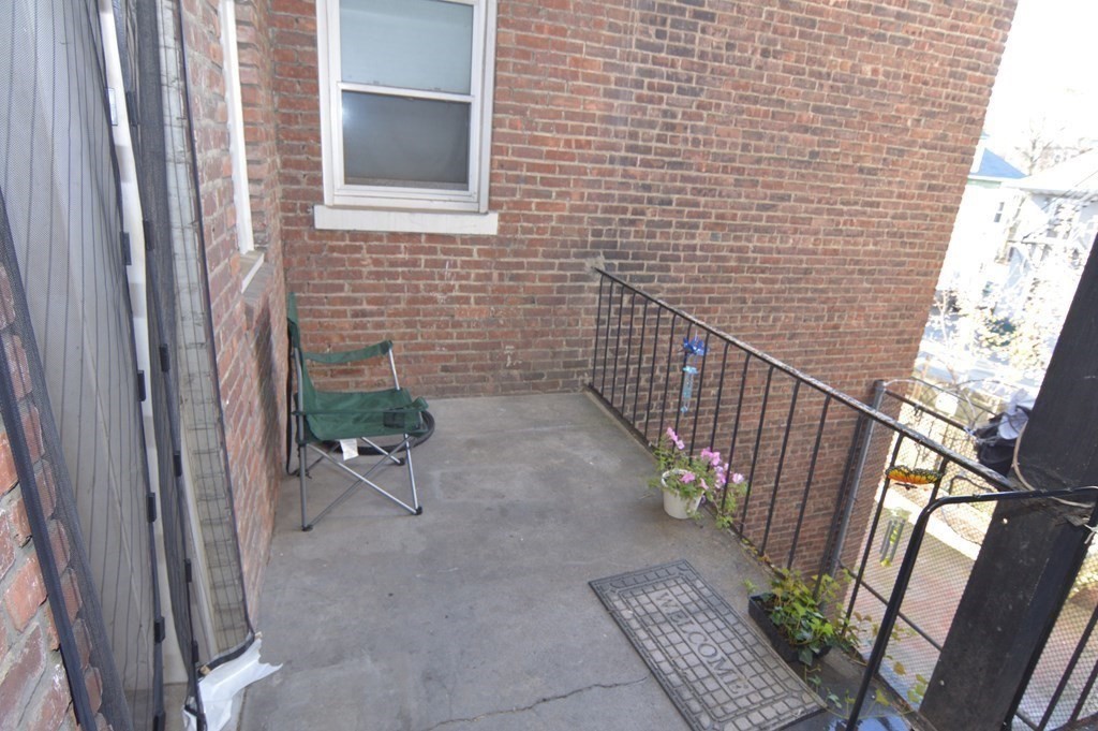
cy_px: 366
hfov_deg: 90.0
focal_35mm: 18
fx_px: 549
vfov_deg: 67.3
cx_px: 549
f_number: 5.6
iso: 400
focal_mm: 12
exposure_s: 1/60
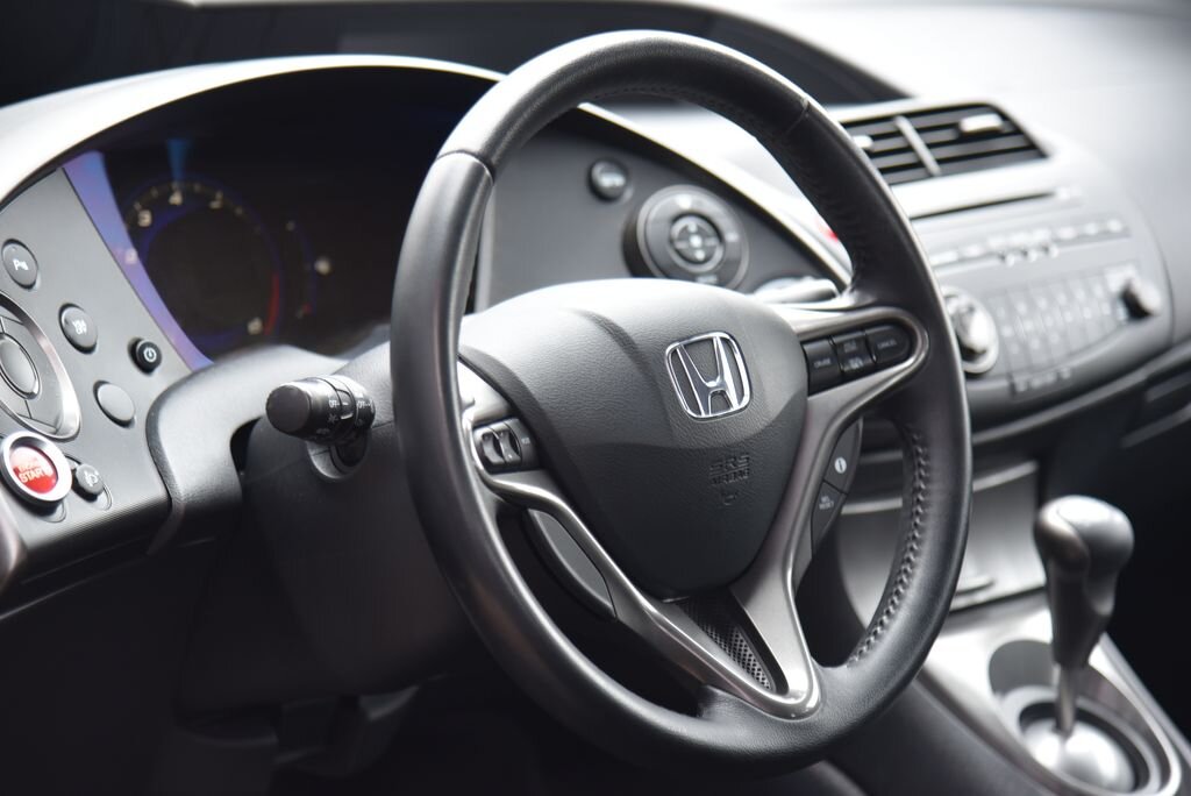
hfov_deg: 18.3
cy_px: 398
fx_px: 3707
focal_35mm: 112
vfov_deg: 12.2
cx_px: 596
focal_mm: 112
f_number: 4
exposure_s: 1/13
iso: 500
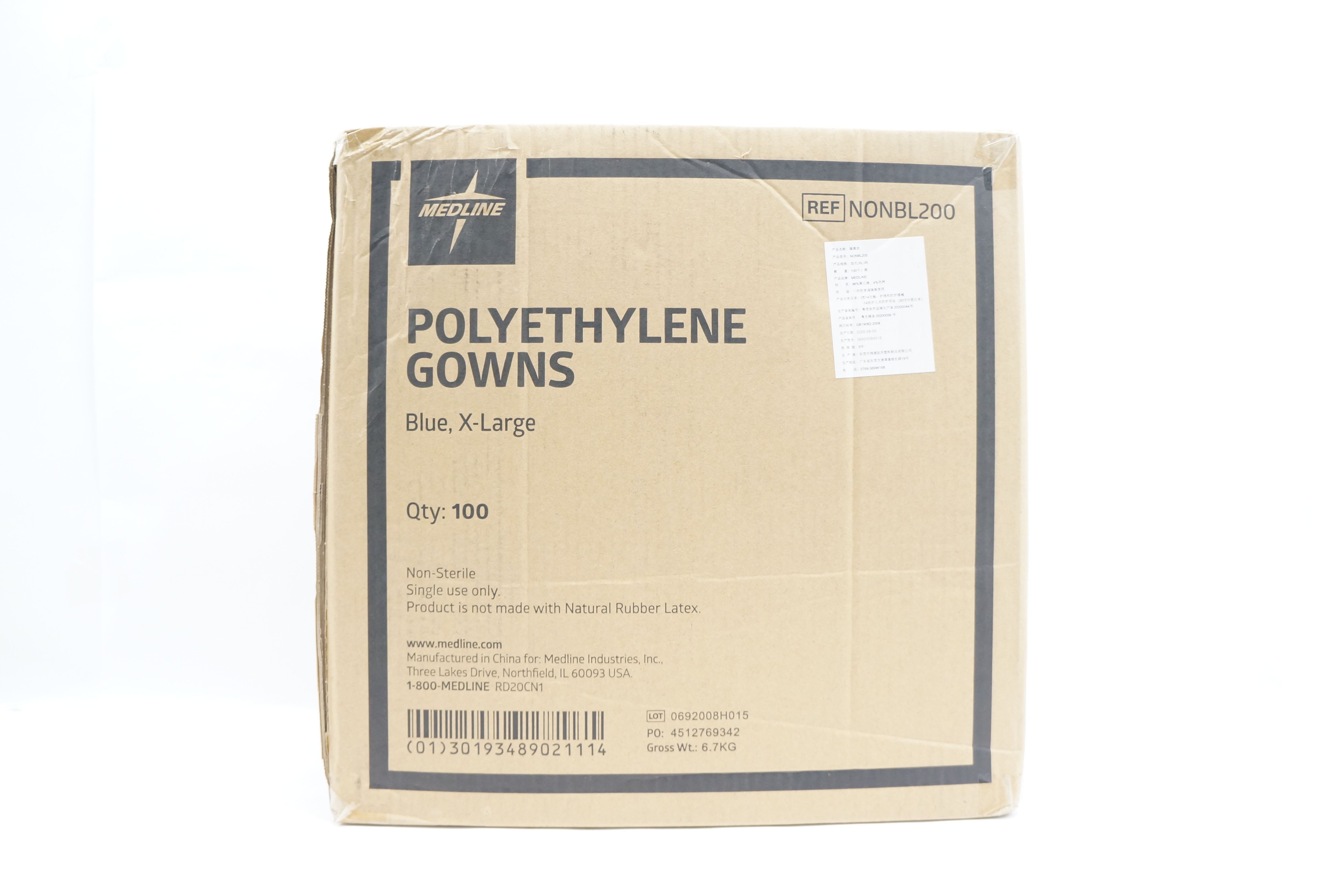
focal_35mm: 27
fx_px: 987
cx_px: 658
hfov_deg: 67.4
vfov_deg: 47.8
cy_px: 438
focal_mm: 18
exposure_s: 1/80
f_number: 4.5
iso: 800
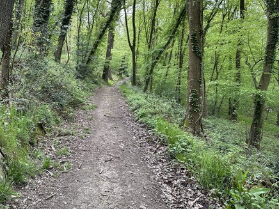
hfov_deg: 54.5
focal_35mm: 33
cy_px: 76
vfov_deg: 42.6
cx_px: 98
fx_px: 266
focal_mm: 6.86
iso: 80
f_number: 1.78
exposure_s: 1/252
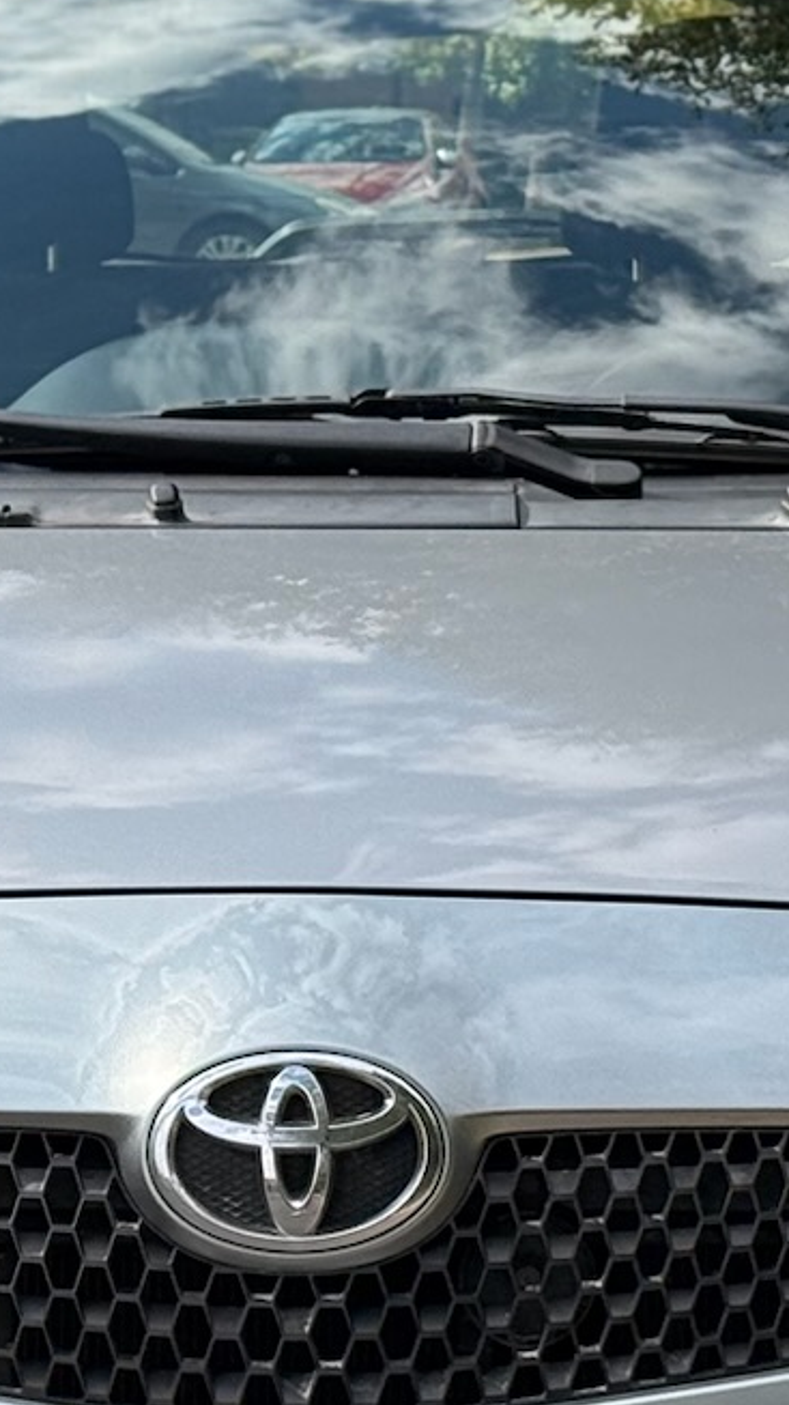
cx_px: 316
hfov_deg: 7.4
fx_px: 6104
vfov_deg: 13.0
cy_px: 1173
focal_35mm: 164
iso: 100
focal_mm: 6.76
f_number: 1.78
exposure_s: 1/3704
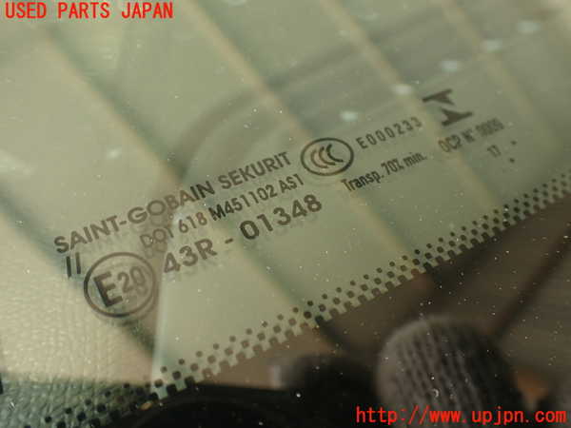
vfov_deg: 44.2
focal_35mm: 32
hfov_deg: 56.8
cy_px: 214
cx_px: 286
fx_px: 528
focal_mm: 5.79
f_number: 2.4
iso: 200
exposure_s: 1/50
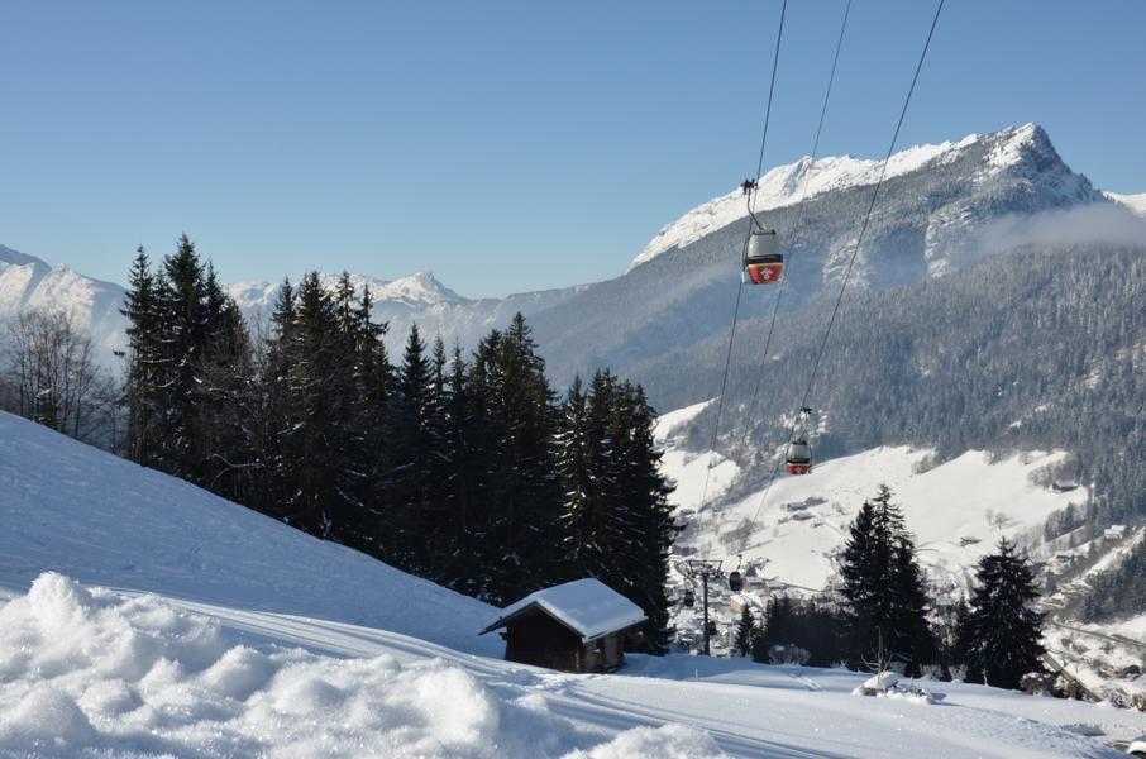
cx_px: 573
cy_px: 380
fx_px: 1620
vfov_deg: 26.4
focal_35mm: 51
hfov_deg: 39.0
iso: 100
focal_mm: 34
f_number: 18
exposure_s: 1/100
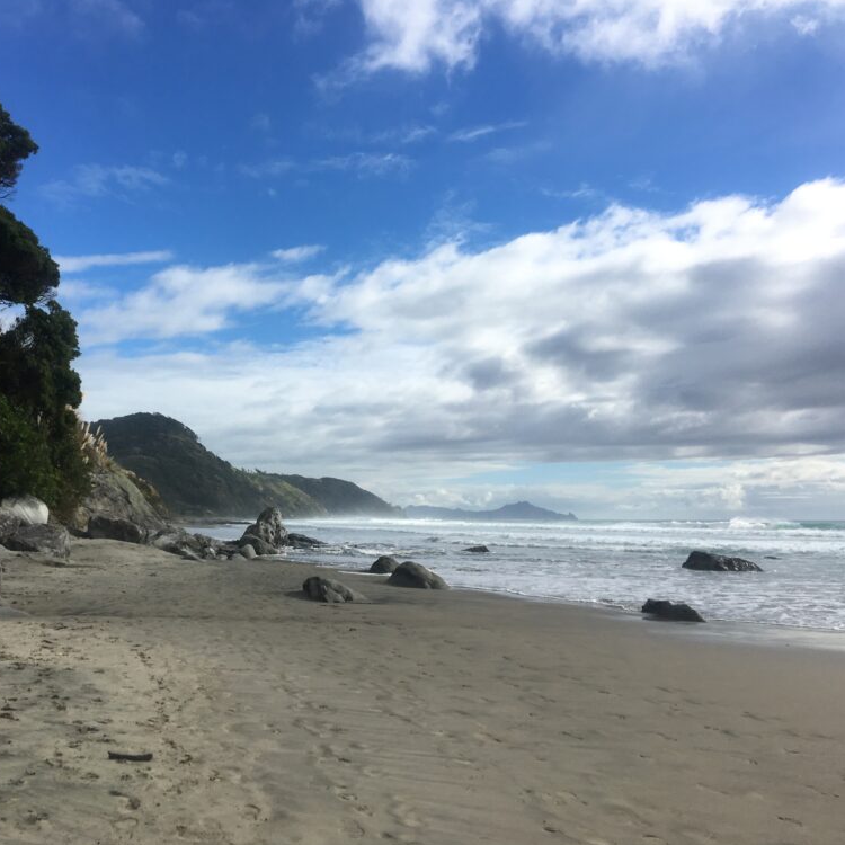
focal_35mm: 35
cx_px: 326
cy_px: 424
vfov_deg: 47.2
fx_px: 967
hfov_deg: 46.9
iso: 25
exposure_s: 1/3344
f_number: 2.2
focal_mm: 4.15
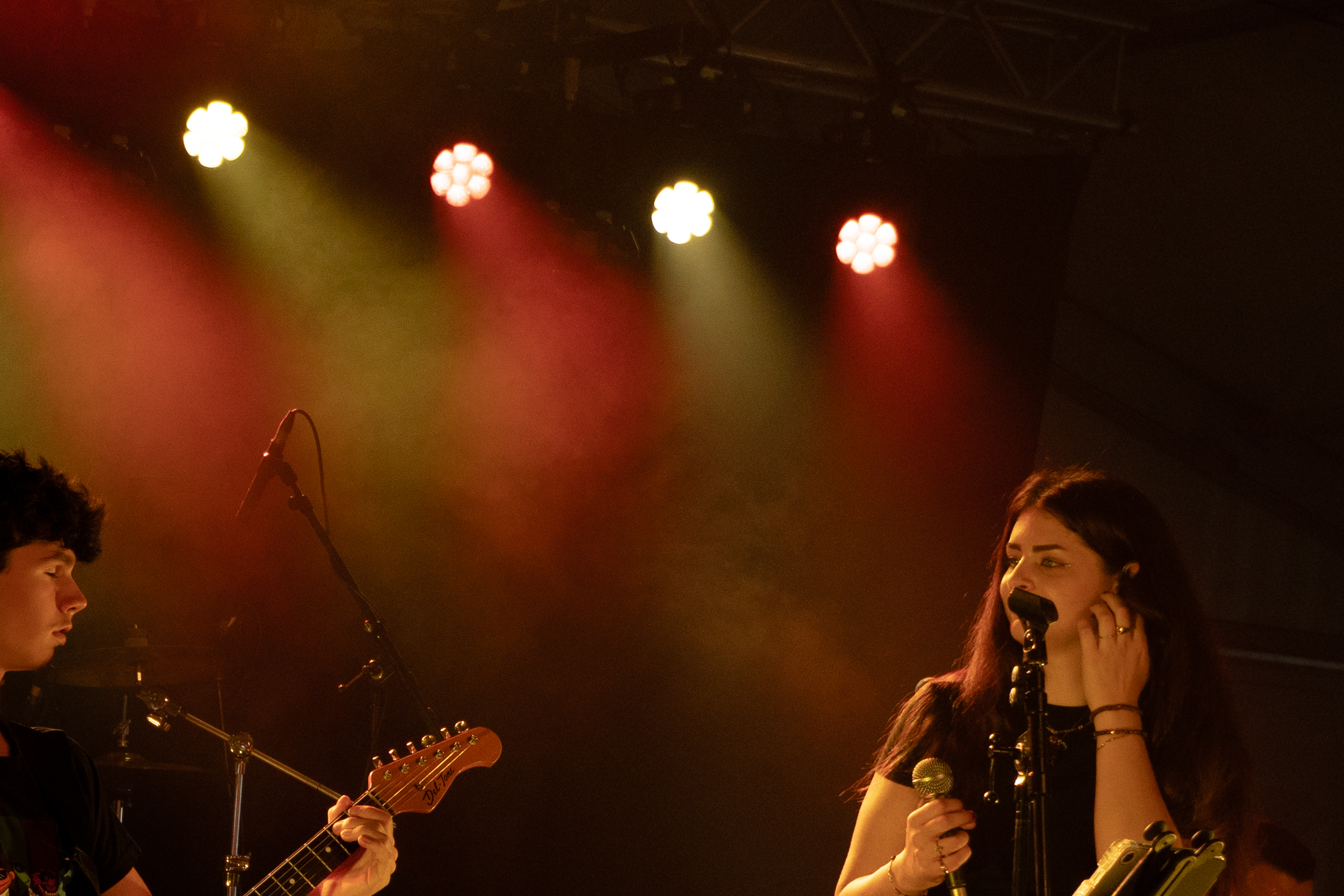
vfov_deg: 11.8
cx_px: 10
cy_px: 770
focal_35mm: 115
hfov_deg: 17.4
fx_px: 4293
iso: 500
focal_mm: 30
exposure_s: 1/200
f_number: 4.5
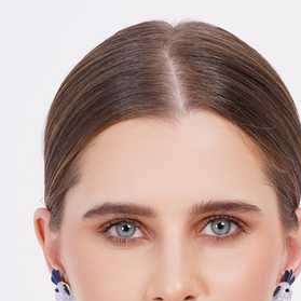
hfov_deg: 5.5
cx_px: 172
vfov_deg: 5.5
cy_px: 280
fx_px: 3148
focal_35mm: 320
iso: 200
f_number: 10
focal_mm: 200
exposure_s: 1/125
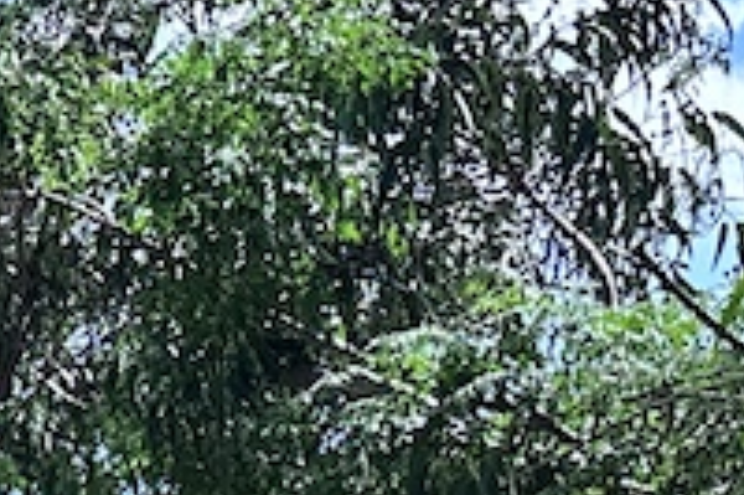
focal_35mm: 160
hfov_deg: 11.9
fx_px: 3304
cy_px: 1414
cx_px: -591
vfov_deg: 7.6
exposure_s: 1/2591
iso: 80
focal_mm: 6.86
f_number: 1.78
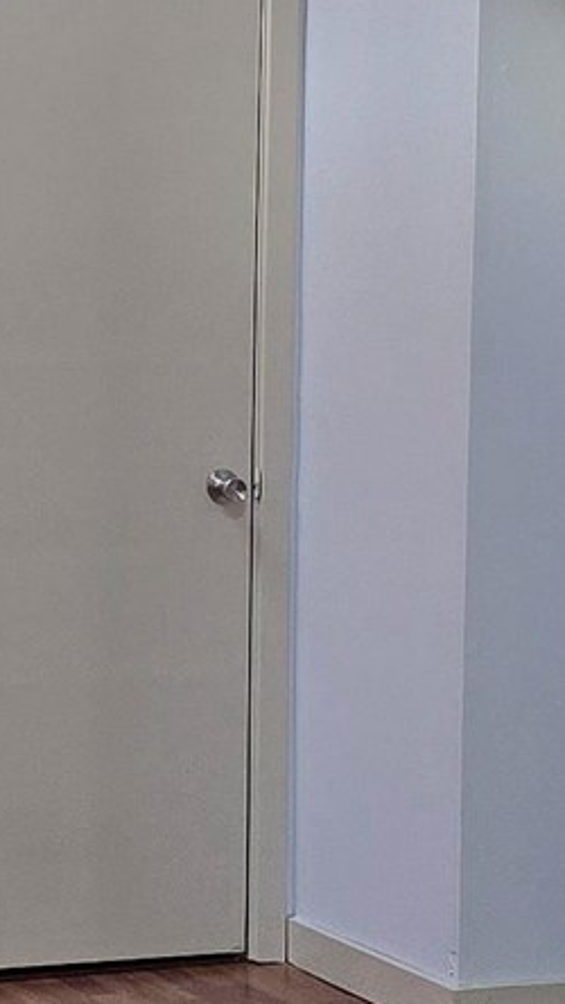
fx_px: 3460
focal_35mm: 130
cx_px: -84
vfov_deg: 16.5
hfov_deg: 9.2
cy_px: 520
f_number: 1.7
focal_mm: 6.3
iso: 200
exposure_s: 1/120
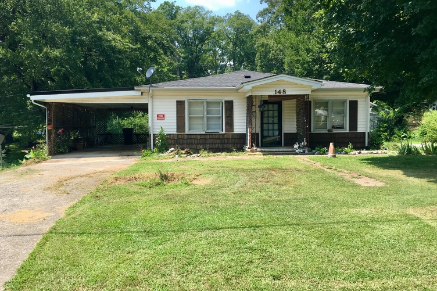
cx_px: 214
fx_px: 376
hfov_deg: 60.3
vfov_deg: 42.3
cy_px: 143
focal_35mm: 31
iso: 25
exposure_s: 1/761
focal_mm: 4.15
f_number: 2.2
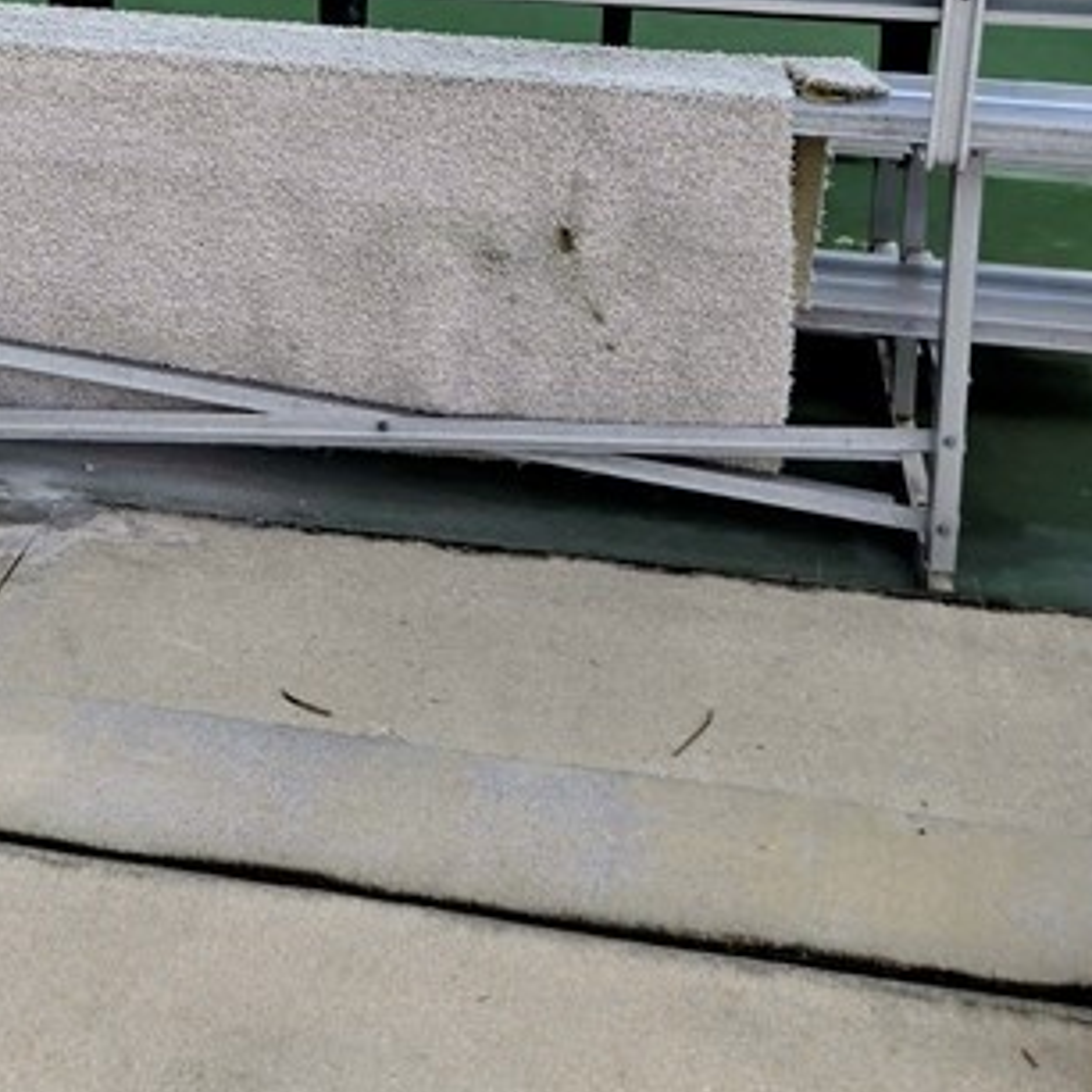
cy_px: -136
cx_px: 153
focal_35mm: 68
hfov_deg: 24.8
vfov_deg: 23.6
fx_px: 2427
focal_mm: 5.4
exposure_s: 1/1894
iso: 25
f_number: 1.8
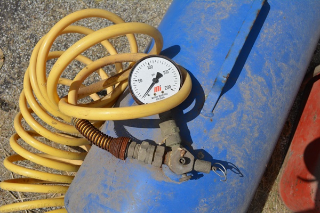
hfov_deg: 57.2
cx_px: 160
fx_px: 293
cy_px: 106
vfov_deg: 40.0
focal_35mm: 33
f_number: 9
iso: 100
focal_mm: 22
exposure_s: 1/320
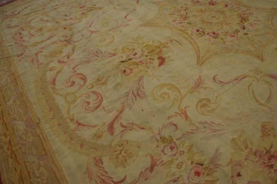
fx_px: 223
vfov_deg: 44.8
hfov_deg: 63.7
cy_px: 88
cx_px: 147
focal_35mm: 29
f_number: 4
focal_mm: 18
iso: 400
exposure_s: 1/60
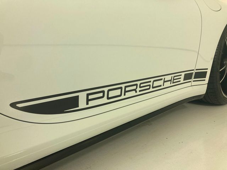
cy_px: 85
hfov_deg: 63.4
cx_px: 114
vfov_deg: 49.7
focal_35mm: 28
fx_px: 184
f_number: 1.8
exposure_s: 1/453
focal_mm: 3.99
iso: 20
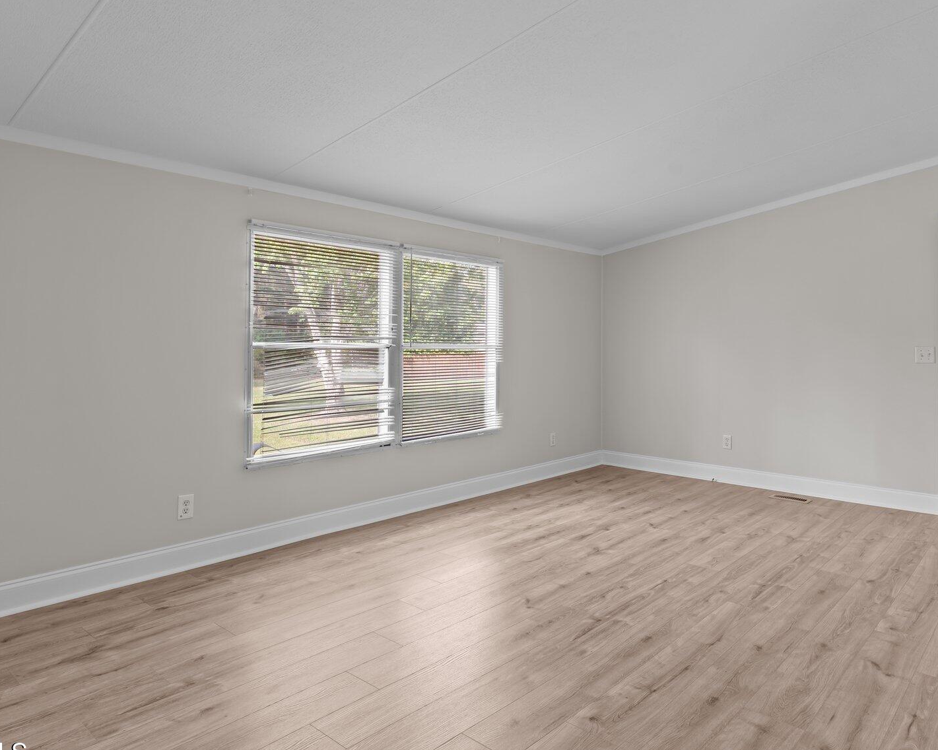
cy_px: 343
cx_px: 511
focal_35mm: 23
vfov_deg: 60.8
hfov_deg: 72.5
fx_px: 638
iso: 160
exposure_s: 1/2.5
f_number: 8
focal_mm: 17
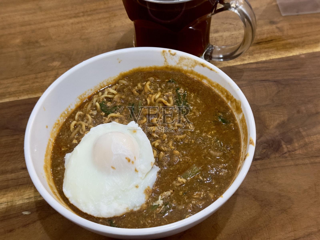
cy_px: 120
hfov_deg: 39.7
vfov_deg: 30.3
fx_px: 444
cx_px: 160
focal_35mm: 48
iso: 250
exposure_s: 1/33
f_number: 1.78
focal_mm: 6.86
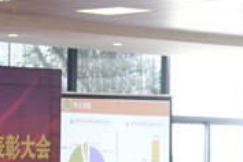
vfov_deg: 5.3
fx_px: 1762
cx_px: -114
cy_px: 172
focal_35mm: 261
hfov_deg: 7.8
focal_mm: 70
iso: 1250
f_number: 7.1
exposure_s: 1/60
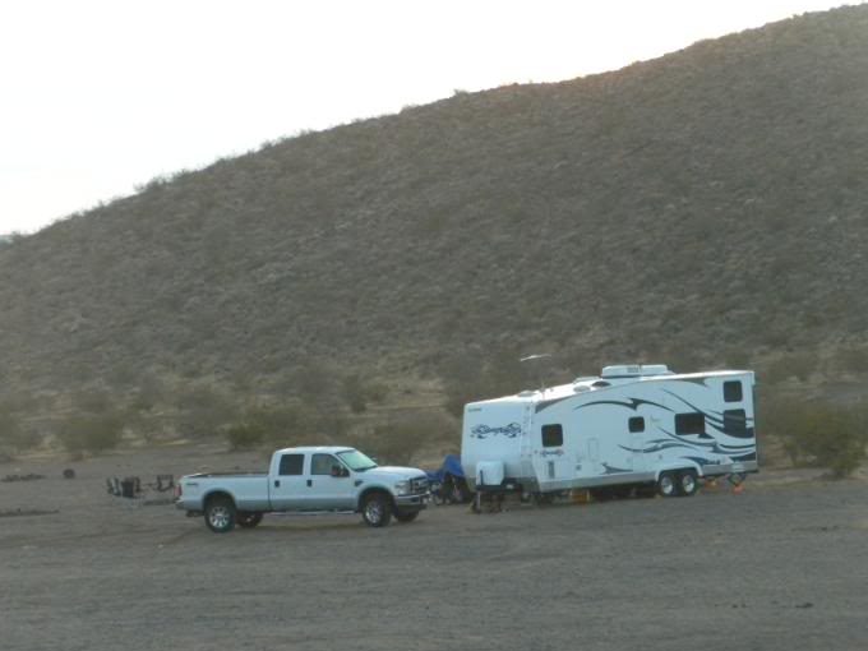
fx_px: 3511
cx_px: 419
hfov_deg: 14.1
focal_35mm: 140
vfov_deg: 10.6
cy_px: 286
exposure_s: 1/264
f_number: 5.1
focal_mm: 21
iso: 400
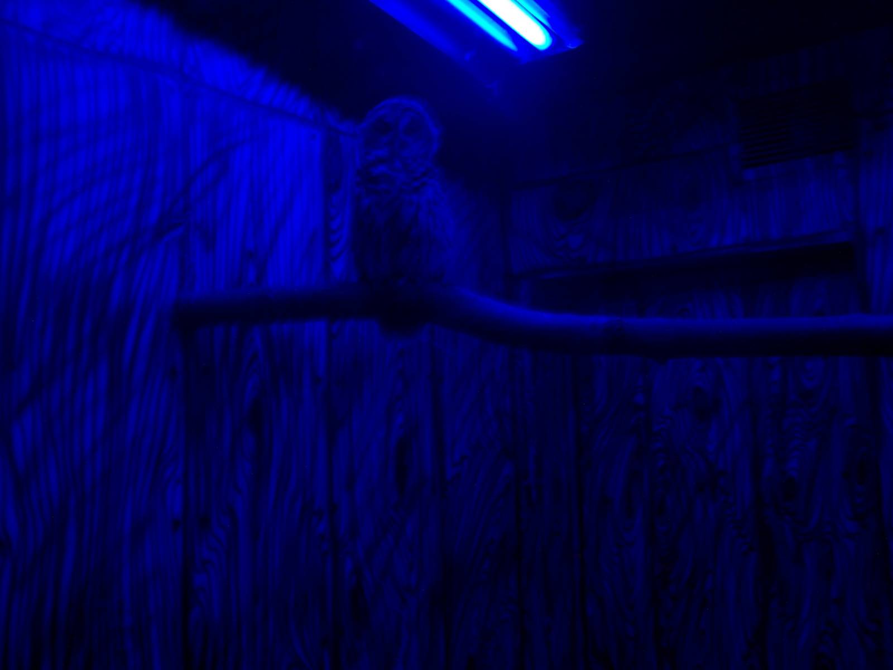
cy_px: 335
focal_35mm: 33
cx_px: 446
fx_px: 851
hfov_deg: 55.4
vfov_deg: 42.9
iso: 140
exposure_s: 1/8
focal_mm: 5.5
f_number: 3.4
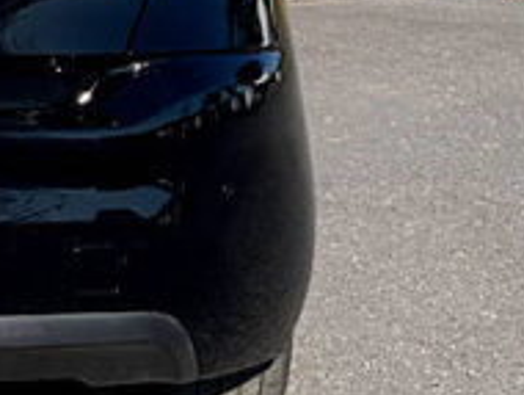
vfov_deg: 11.8
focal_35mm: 122
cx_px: -248
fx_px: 1849
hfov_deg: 15.0
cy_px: -138
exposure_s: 1/1848
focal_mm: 3
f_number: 1.8
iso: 16
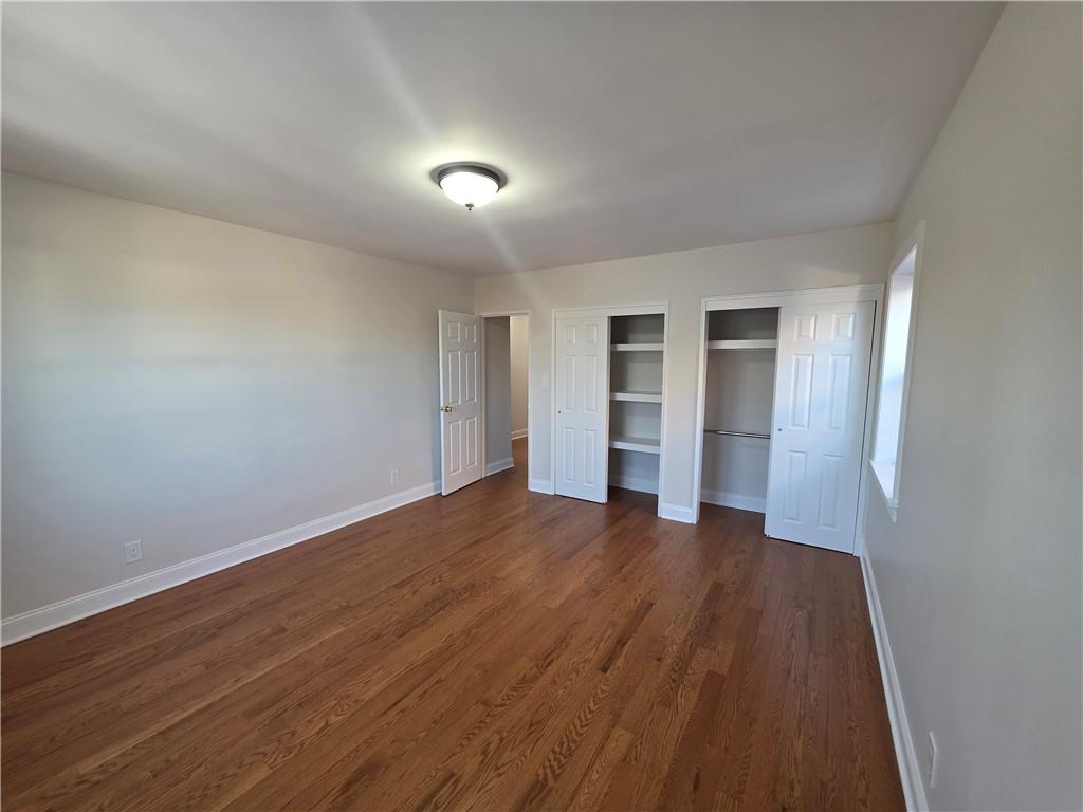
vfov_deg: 89.9
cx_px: 542
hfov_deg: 106.2
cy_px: 406
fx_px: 407
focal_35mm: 13
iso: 200
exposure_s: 1/120
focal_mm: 2.2
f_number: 1.9
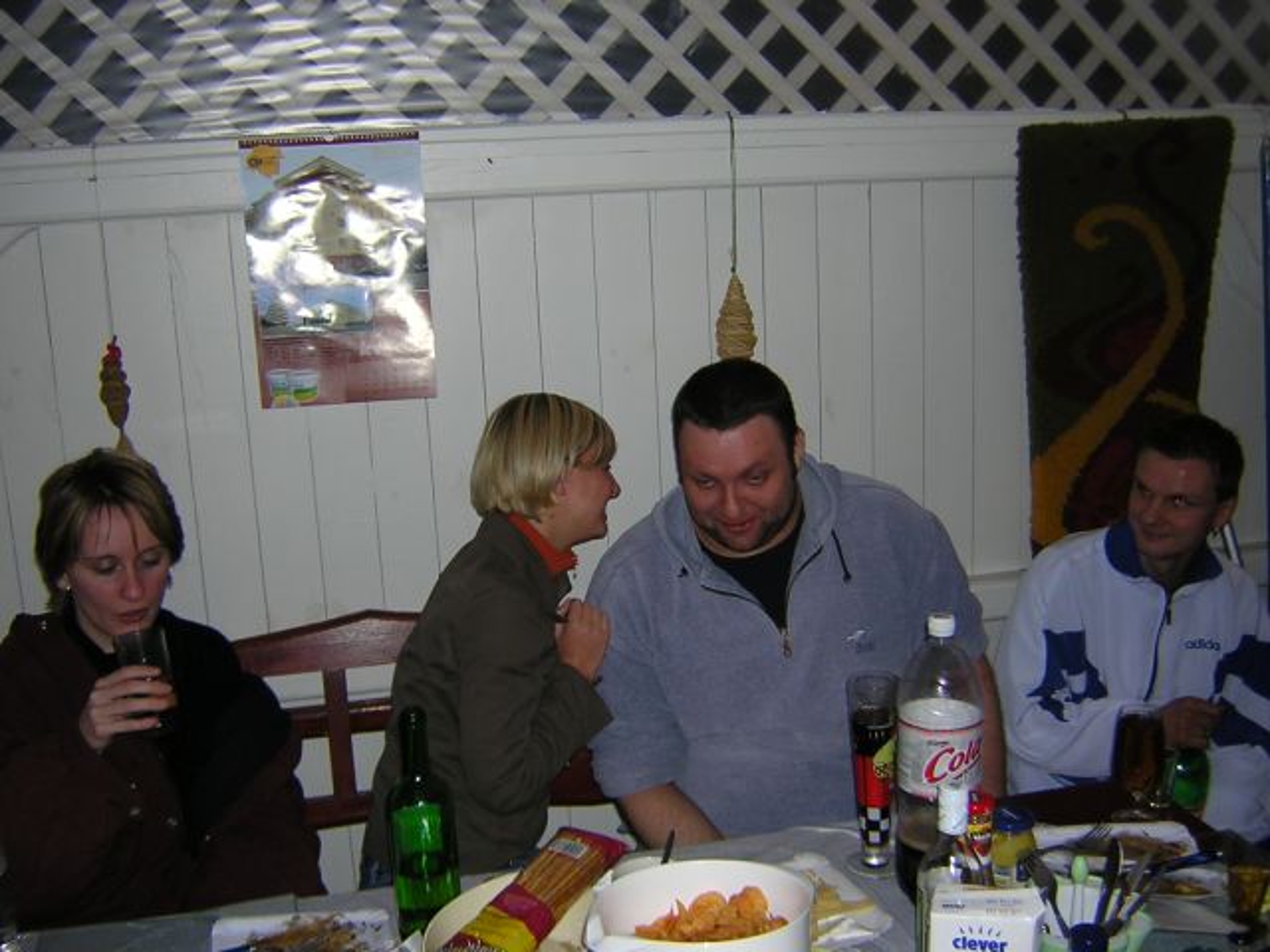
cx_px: 635
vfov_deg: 39.7
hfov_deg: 51.4
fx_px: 1321
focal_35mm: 36
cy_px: 476
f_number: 2.6
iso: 100
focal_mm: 4.7
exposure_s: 1/60.1
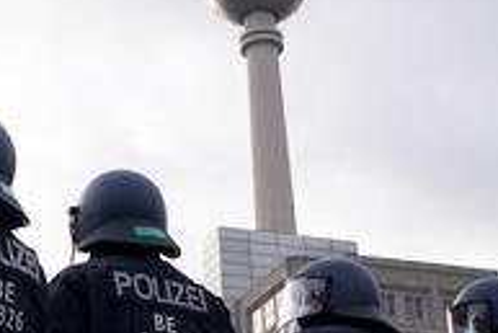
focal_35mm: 87
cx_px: 98
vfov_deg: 15.6
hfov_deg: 23.0
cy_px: 296
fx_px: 1204
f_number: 2.8
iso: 100
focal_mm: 24
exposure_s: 1/320
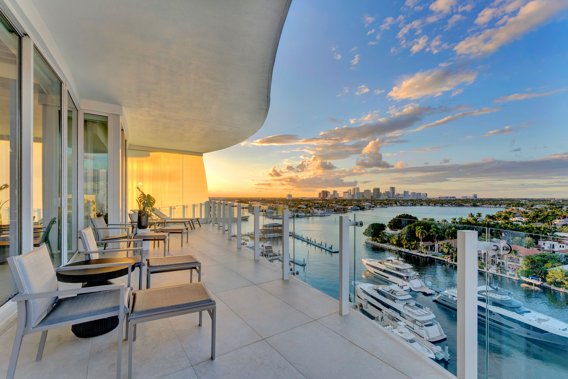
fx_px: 240
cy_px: 190
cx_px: 284
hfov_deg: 99.6
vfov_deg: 76.6
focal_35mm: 15
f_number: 9
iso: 320
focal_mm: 15.2
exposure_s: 1/200
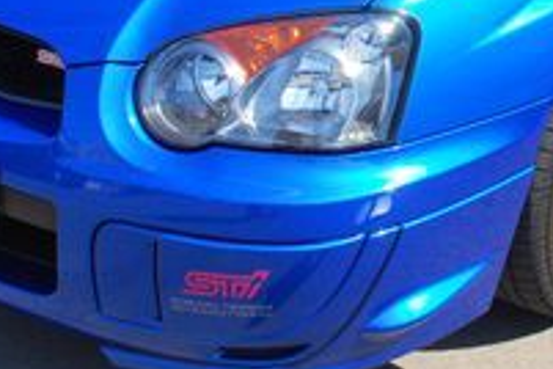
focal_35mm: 86
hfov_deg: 23.2
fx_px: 1321
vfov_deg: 15.4
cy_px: -63
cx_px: 470
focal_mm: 18
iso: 100
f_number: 6.3
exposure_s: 1/160
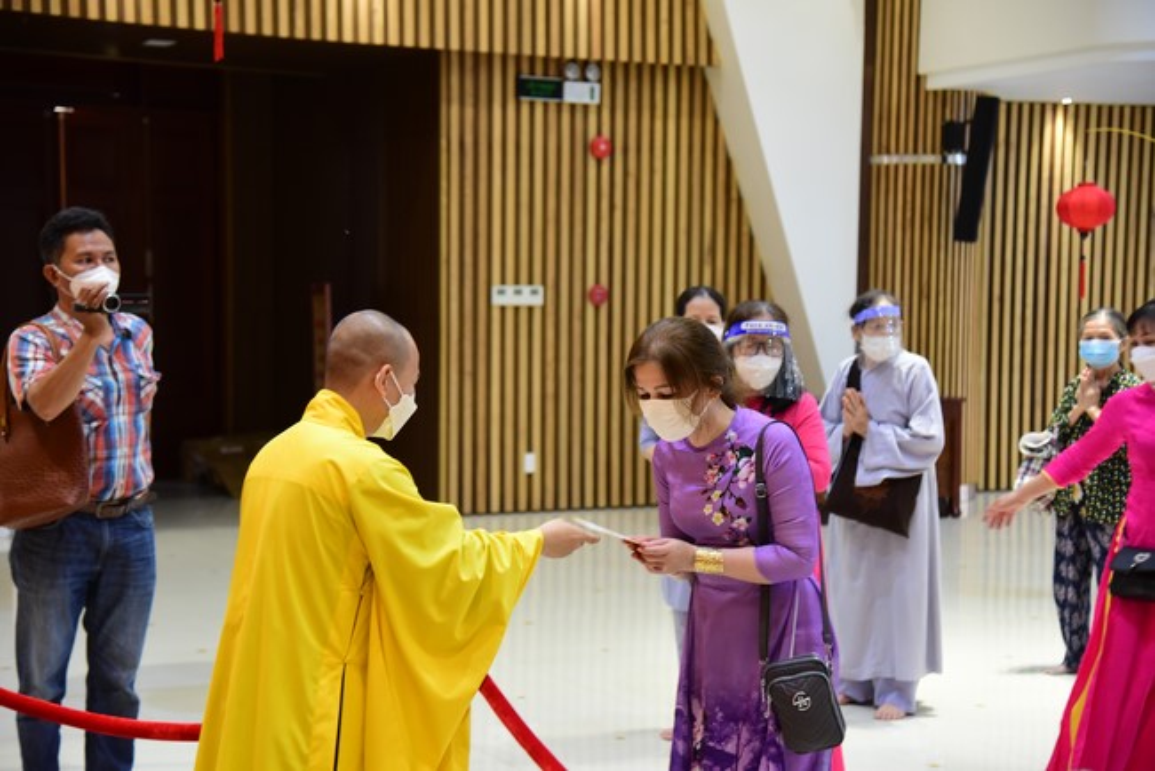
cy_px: 386
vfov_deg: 20.9
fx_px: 2086
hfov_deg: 30.9
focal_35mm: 65
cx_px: 578
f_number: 4
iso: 2500
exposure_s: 1/125
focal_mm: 65
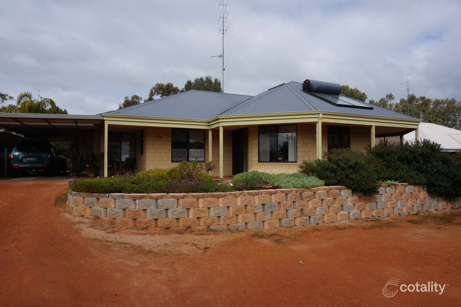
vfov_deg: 53.0
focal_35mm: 24
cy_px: 154
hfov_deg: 73.8
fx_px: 307
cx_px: 230
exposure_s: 1/200
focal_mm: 16
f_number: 16
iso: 200
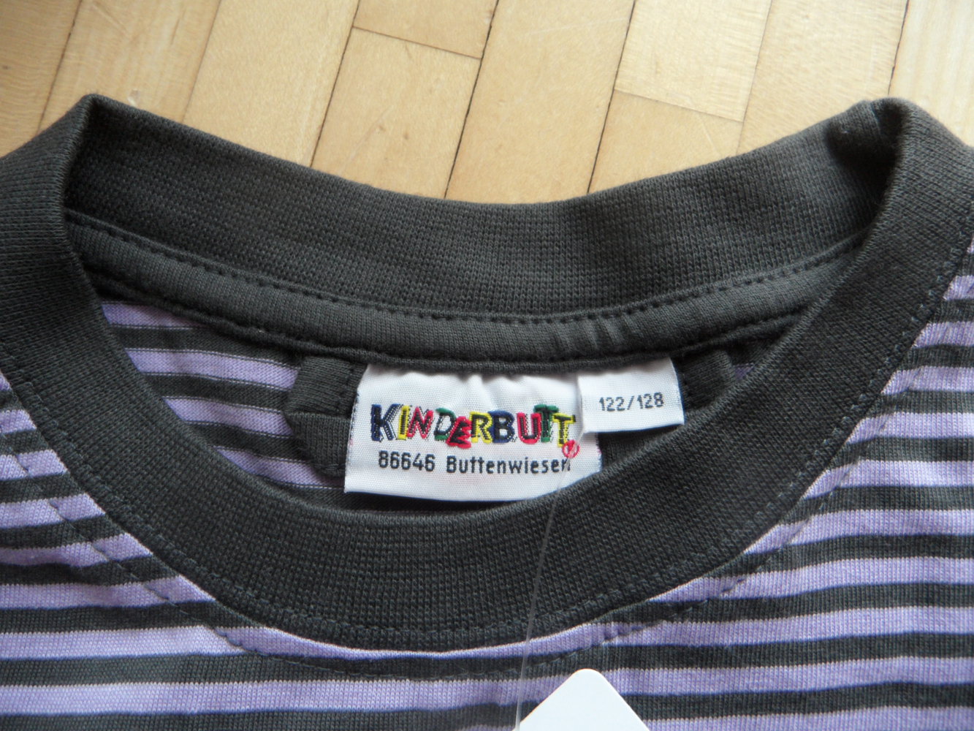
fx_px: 675
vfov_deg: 56.8
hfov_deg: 71.6
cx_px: 487
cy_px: 366
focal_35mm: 24
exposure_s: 1/90
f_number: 2.9
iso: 80
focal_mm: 4.1
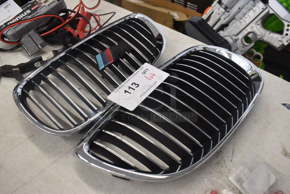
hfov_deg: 59.4
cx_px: 145
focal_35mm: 32
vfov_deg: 41.8
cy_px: 97
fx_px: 254
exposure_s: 1/60
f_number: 5.6
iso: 560
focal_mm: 21
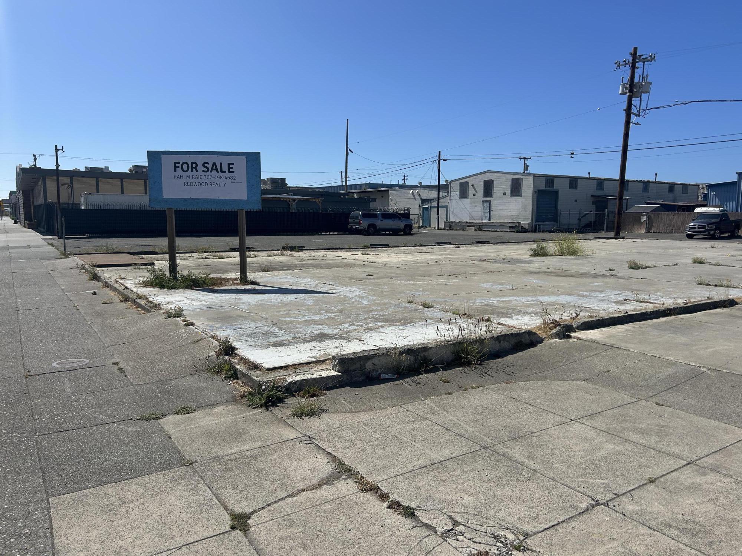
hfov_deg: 67.3
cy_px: 278
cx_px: 371
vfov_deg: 53.1
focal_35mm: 26
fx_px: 557
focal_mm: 5.7
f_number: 1.5
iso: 50
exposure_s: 1/7463
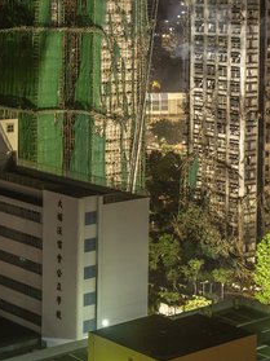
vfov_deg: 19.8
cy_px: 13
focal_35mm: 96
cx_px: 123
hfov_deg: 15.3
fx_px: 1003
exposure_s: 1/2
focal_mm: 34.5
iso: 800
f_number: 4.5
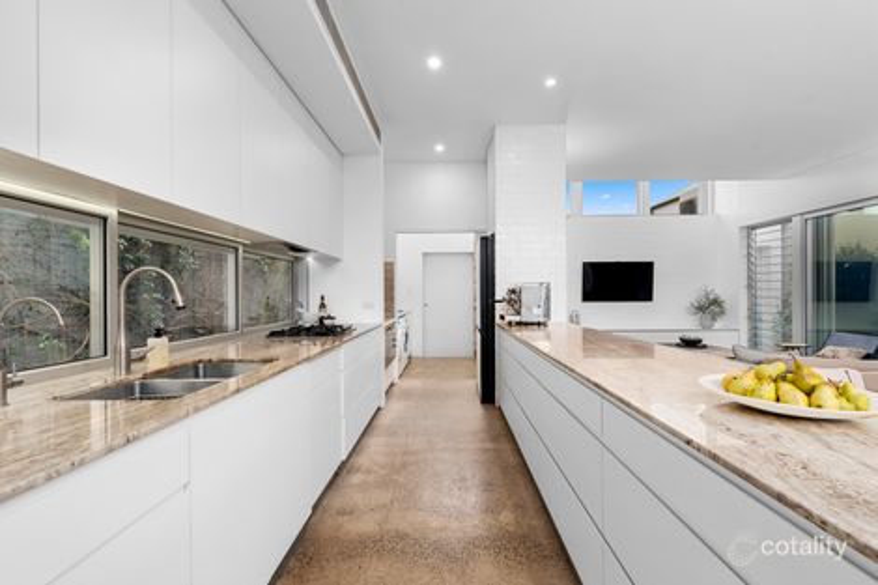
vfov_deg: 77.3
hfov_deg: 100.4
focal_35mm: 15
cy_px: 292
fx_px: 366
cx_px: 439
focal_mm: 15
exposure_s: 1/8
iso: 400
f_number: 8
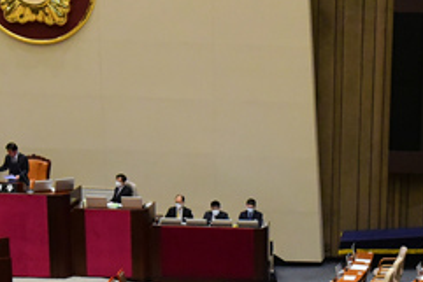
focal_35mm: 85
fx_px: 999
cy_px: 281
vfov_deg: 15.8
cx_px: 333
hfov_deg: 23.6
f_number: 6.3
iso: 6400
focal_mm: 32
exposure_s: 1/200
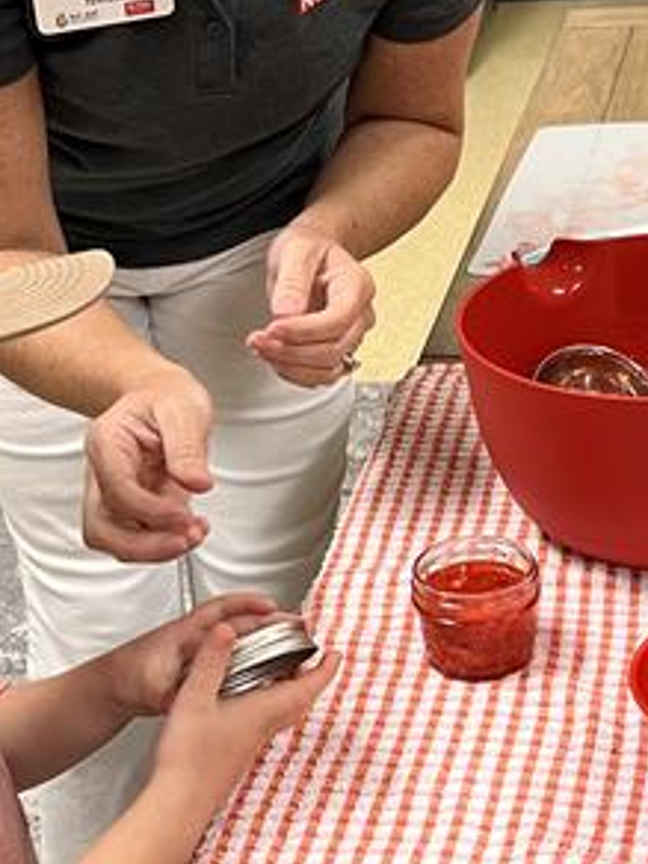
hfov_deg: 17.8
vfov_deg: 23.5
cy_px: 354
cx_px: 391
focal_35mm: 83
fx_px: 2072
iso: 100
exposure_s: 1/60
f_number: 1.5
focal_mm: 5.7
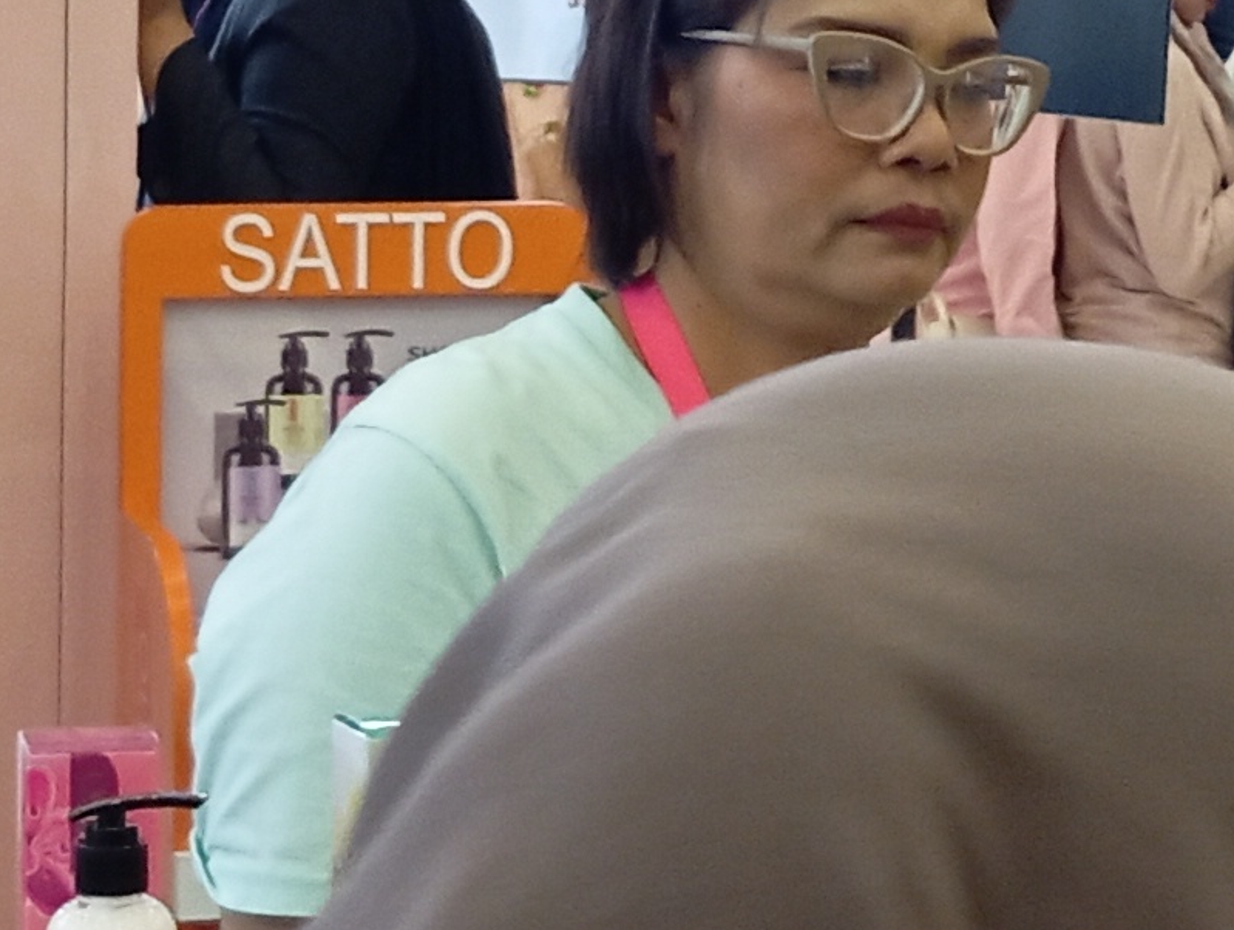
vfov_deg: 10.3
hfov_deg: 13.8
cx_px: 689
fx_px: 5106
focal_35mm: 143
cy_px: -15
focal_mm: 4.22
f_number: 1.8
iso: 531
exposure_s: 1/33.3
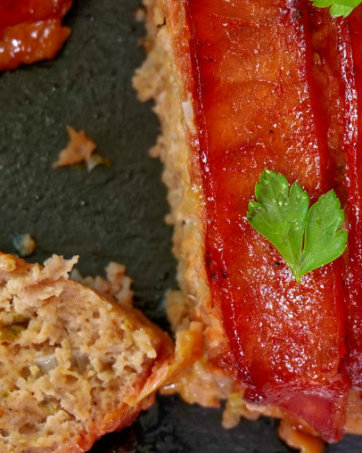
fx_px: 2854
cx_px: 362
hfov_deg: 7.2
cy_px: 104
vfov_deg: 9.1
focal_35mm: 213
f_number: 7.1
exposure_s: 1/80
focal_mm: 60
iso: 1000
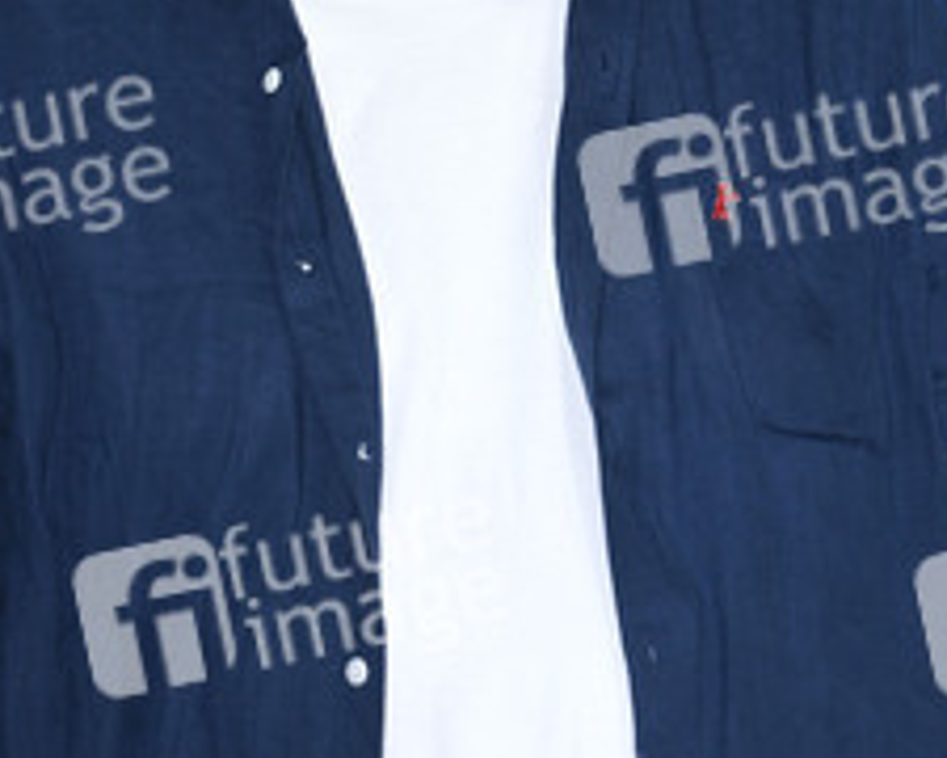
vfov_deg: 6.8
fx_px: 6306
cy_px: -34
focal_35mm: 225
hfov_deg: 8.6
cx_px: 412
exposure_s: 1/250
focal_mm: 135
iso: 1000
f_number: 5.6
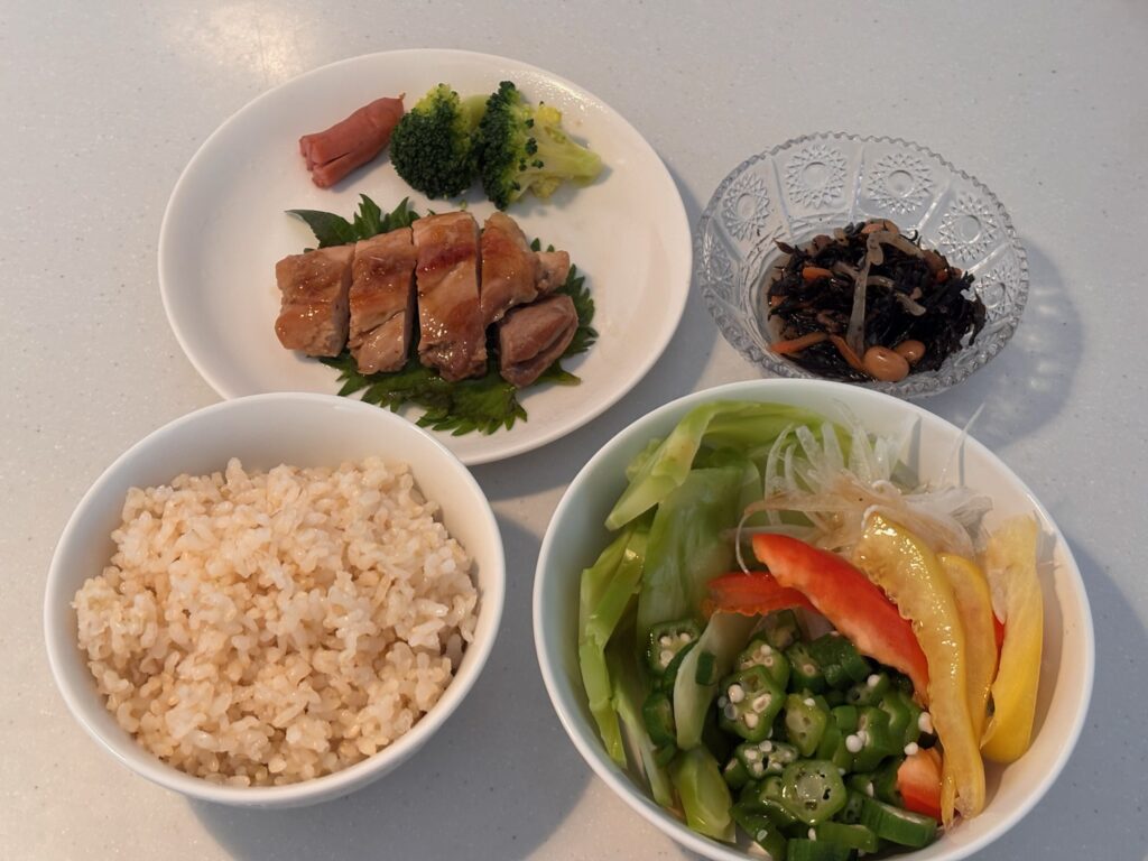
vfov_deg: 28.0
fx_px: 1725
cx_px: 574
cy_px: 430
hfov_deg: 36.8
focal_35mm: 52
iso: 125
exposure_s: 1/40
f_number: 1.6
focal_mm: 5.96
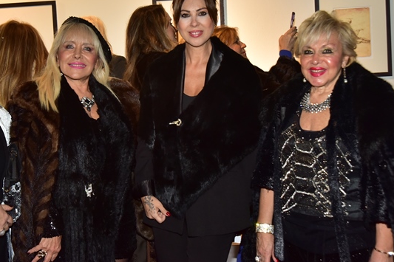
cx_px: 139
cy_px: 82
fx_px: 656
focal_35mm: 60
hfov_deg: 33.2
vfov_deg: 22.5
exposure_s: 1/125
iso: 1000
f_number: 6.3
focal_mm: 40
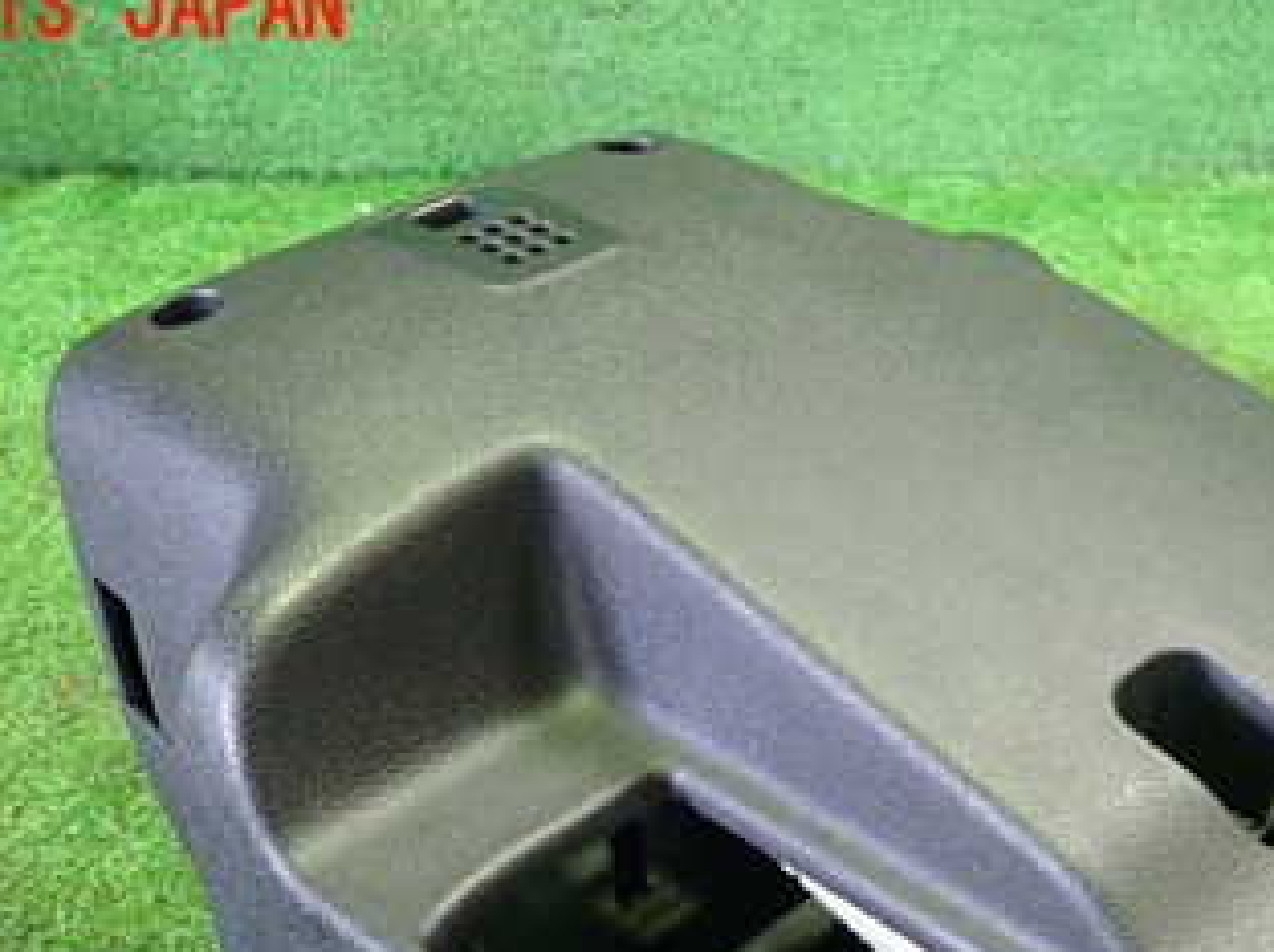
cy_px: 875
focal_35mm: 48
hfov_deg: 39.3
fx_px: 1765
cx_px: 826
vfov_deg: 28.9
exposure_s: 1/30
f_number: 2
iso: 800
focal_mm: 4.5
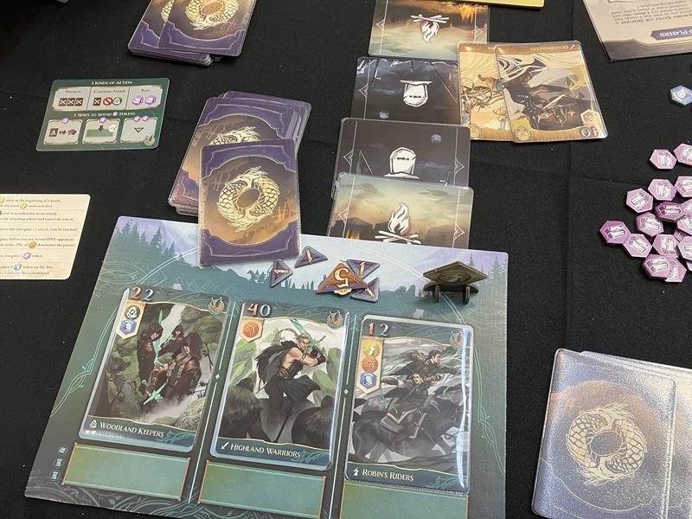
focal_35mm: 28
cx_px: 346
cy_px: 260
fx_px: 560
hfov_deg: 63.4
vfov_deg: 49.7
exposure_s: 1/50
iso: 50
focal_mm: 3.99
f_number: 1.8
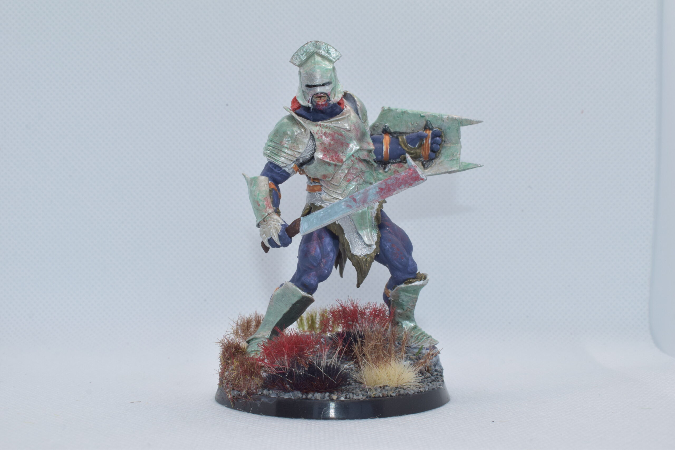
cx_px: 338
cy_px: 225
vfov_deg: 26.5
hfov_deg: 38.9
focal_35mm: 51
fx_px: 956
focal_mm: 34
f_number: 16
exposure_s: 1/125
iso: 800
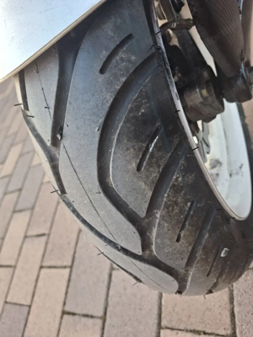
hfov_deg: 54.9
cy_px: 168
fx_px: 244
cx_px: 126
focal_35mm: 25
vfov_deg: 69.4
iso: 50
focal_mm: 4.69
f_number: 1.8
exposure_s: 1/100
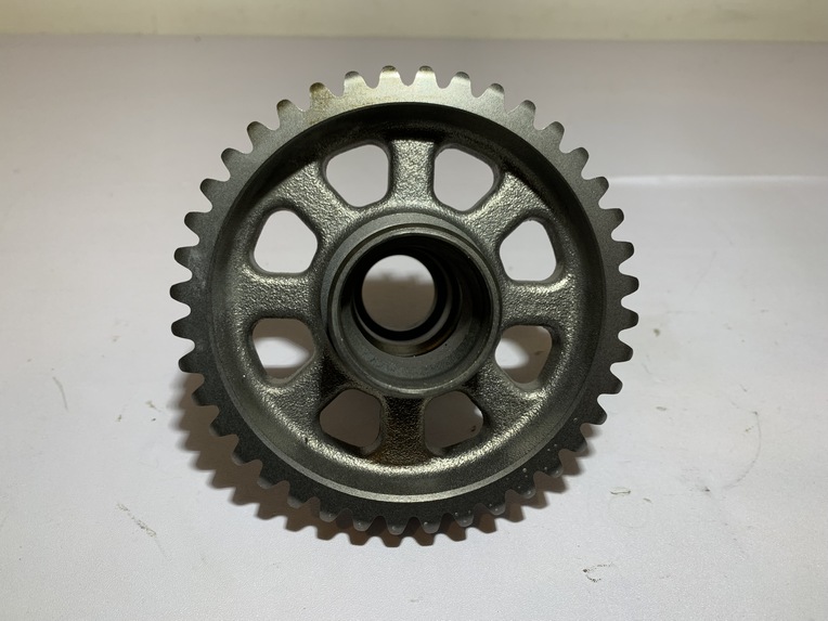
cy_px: 310
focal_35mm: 26
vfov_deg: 53.1
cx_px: 414
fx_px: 622
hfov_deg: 67.3
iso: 40
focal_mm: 4.25
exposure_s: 1/121
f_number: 1.8
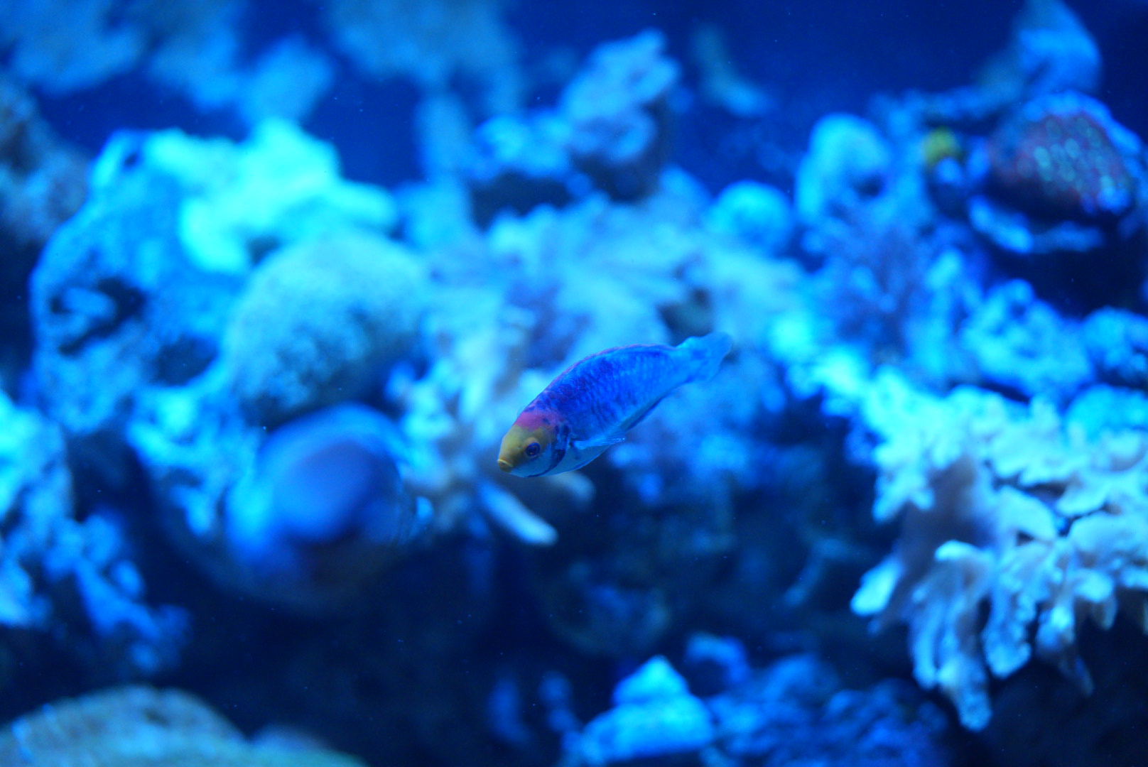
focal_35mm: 90
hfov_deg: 22.6
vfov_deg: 15.2
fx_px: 2872
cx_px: 574
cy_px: 384
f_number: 2.8
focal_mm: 90
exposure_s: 1/400
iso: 4000
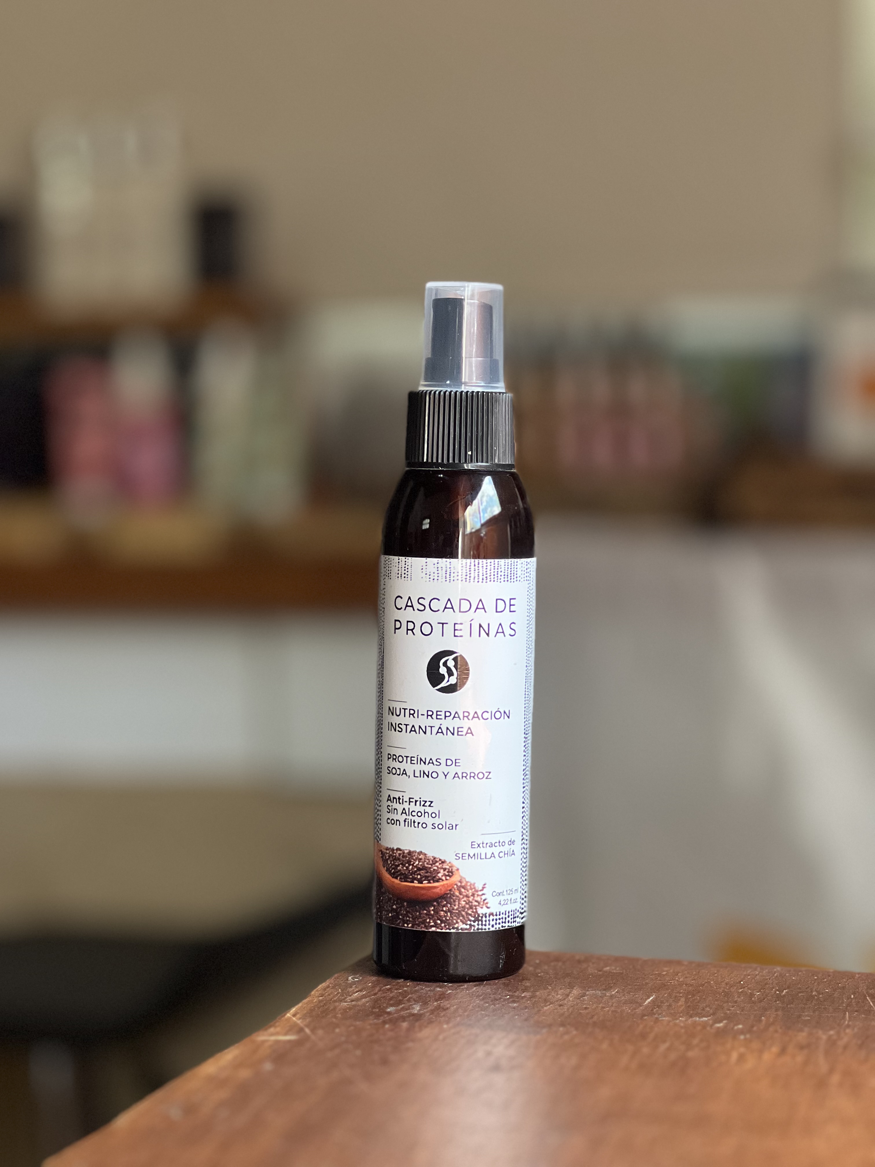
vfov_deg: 25.3
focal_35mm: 77
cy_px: 584
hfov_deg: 19.1
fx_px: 2595
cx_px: 438
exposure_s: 1/106
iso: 250
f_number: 2.8
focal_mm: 9
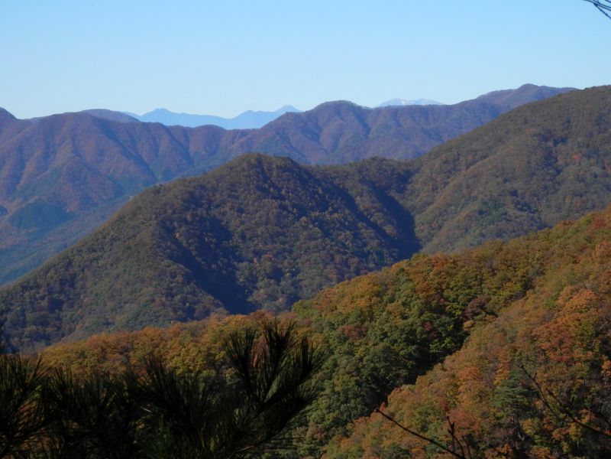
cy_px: 230
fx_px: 2047
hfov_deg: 17.0
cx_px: 306
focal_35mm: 116
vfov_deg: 12.8
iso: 80
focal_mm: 20.9
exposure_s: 1/500
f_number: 5.2
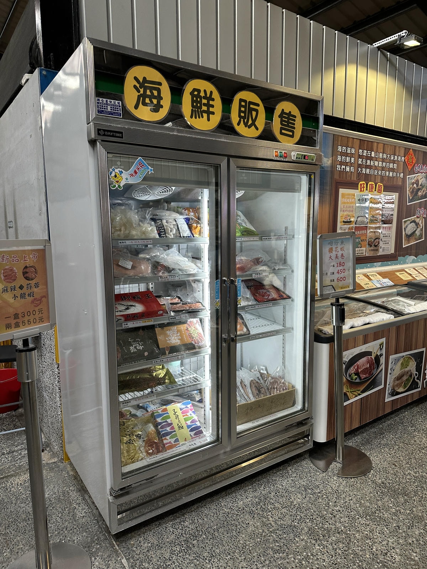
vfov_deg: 71.6
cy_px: 284
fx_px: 395
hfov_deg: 56.8
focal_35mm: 24
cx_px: 214
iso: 160
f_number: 1.78
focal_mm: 6.86
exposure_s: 1/120
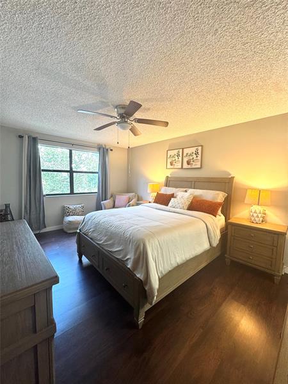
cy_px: 192
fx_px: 155
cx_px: 144
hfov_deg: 85.7
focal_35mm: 14
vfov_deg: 102.1
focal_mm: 2.22
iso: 250
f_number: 2.2
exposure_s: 1/60
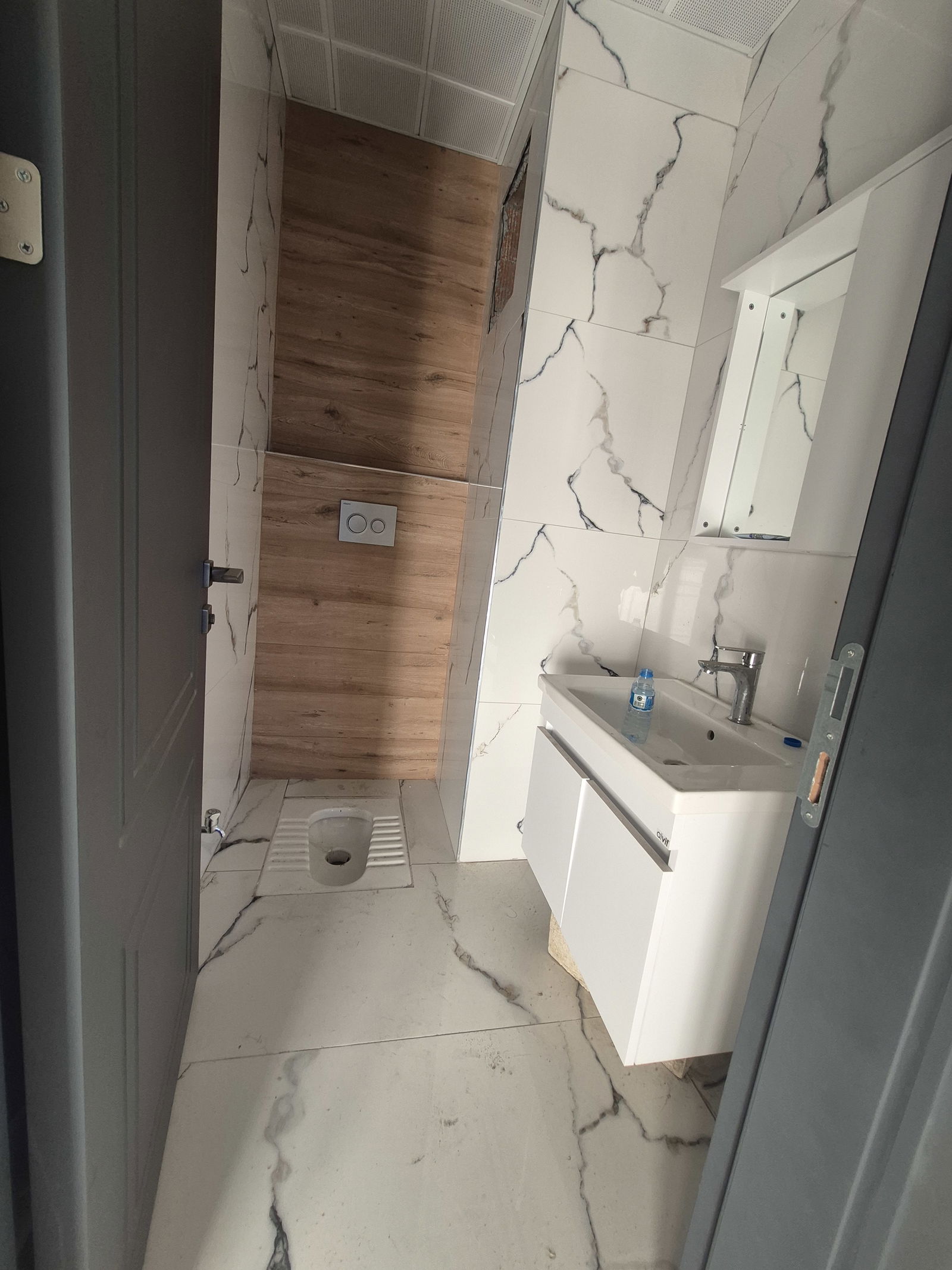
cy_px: 635
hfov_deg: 89.9
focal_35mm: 13
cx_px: 476
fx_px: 477
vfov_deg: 106.2
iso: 125
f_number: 2.2
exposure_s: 1/50
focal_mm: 1.74
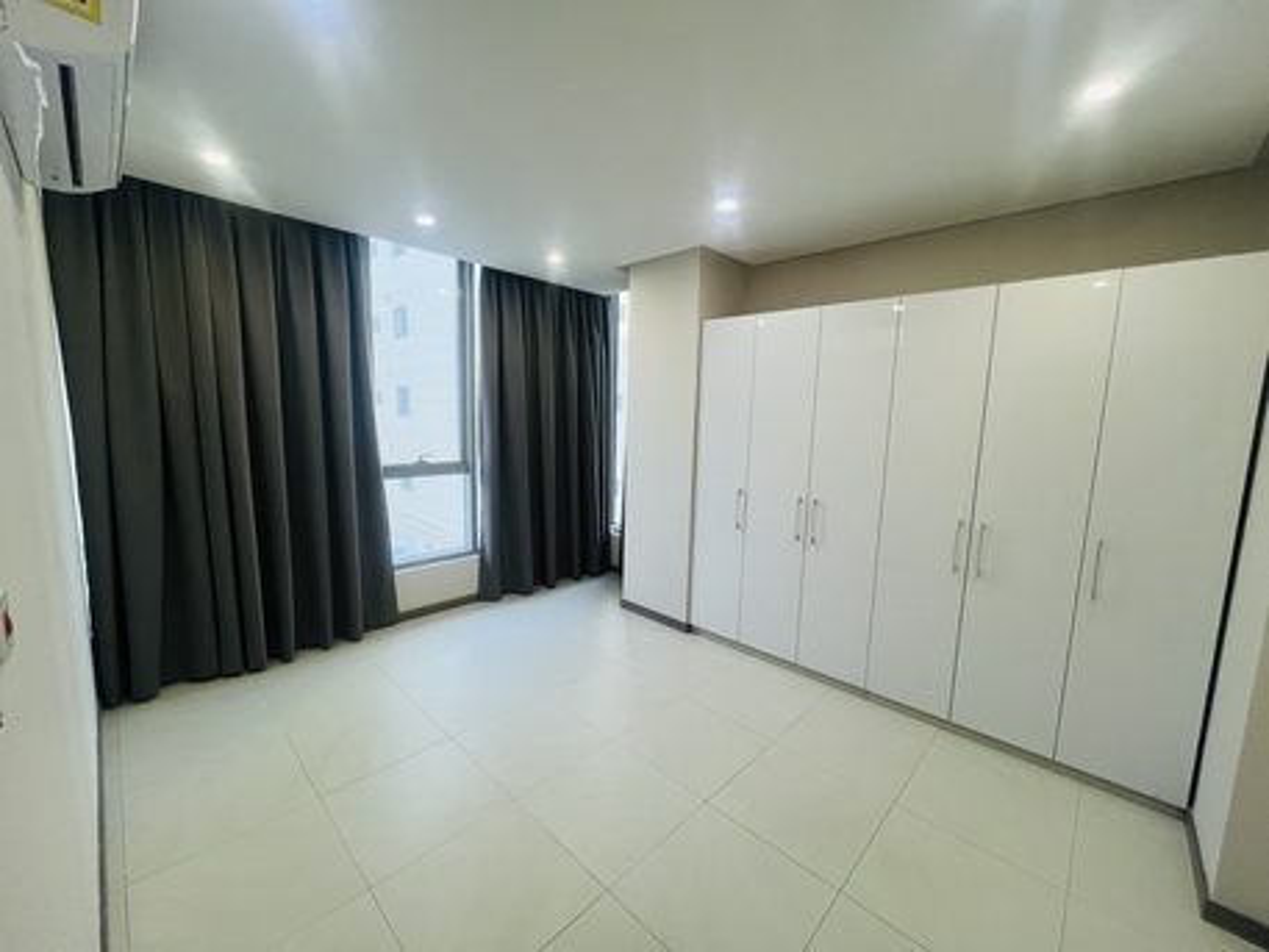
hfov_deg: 106.2
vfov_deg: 89.9
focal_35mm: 13
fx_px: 477
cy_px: 476
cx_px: 634
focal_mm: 1.57
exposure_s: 1/99
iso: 250
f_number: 1.8
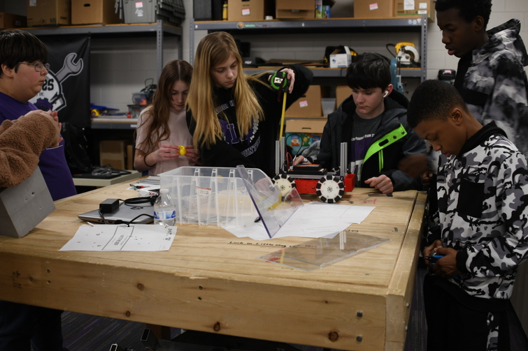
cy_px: 132
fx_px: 557
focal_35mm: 38
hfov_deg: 50.7
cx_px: 264
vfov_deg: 34.9
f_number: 3.5
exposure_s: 1/30
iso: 250
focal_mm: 28
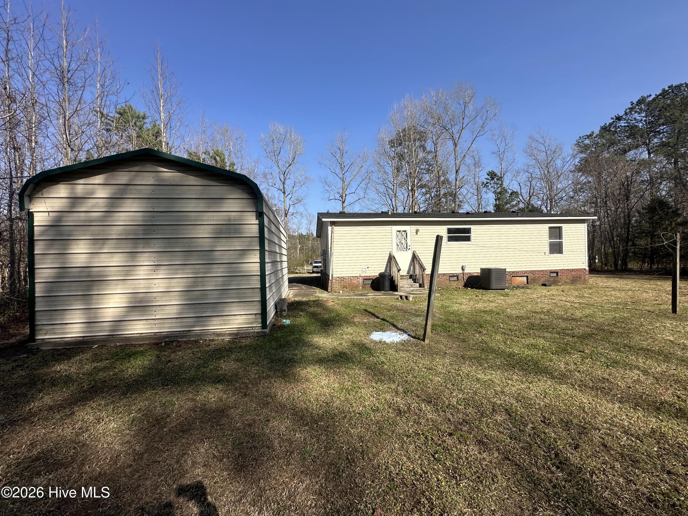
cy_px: 258
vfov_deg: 85.7
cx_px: 344
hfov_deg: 102.1
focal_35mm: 14
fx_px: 278
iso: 50
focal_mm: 2.22
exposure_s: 1/2451
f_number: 2.2
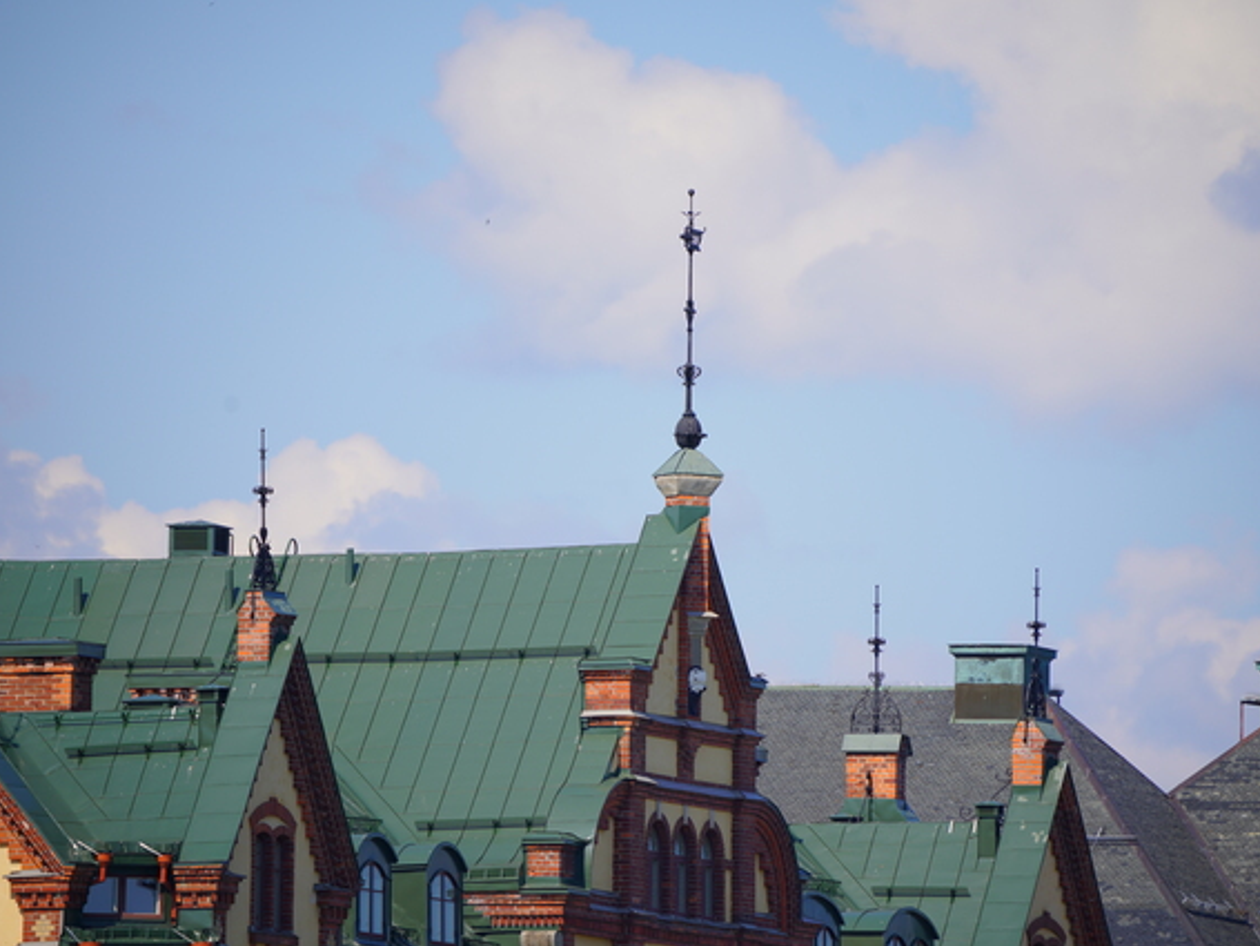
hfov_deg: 3.0
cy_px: 473
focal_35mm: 652
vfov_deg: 2.3
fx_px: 23742
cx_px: 679
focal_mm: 600
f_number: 6.3
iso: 100
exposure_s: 1/400
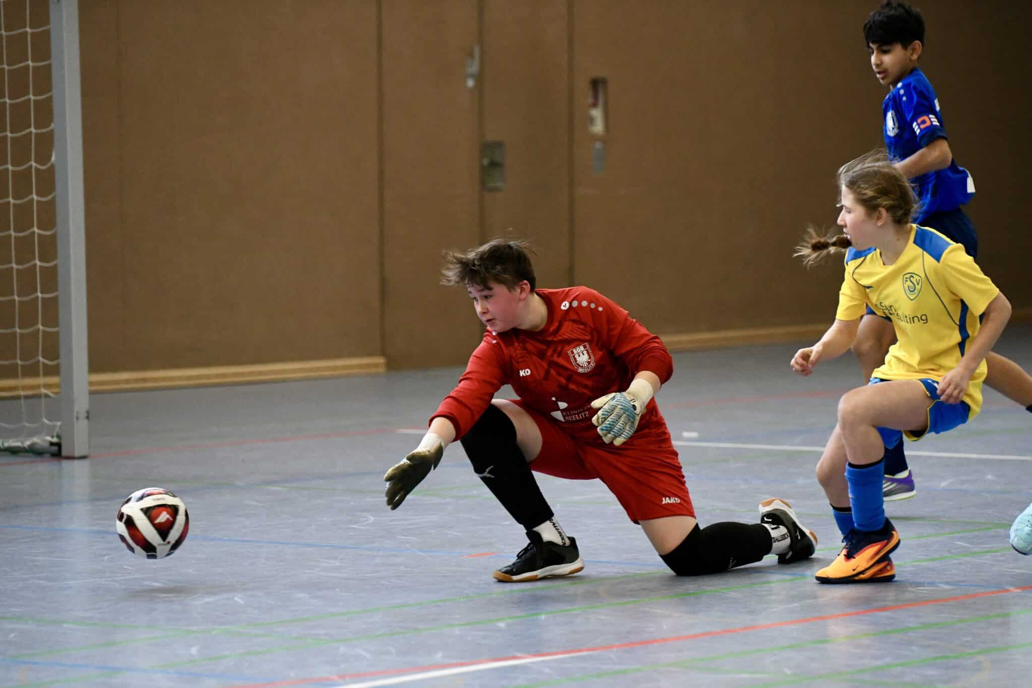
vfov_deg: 9.8
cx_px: 516
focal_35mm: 140
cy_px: 344
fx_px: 4013
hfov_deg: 14.7
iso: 5000
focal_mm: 140
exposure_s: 1/1250
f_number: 2.8
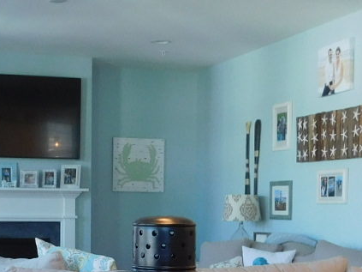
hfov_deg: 22.4
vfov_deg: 16.5
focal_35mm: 87
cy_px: 288
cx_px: 110
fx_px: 910
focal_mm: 4
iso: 140
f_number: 3
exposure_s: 1/30
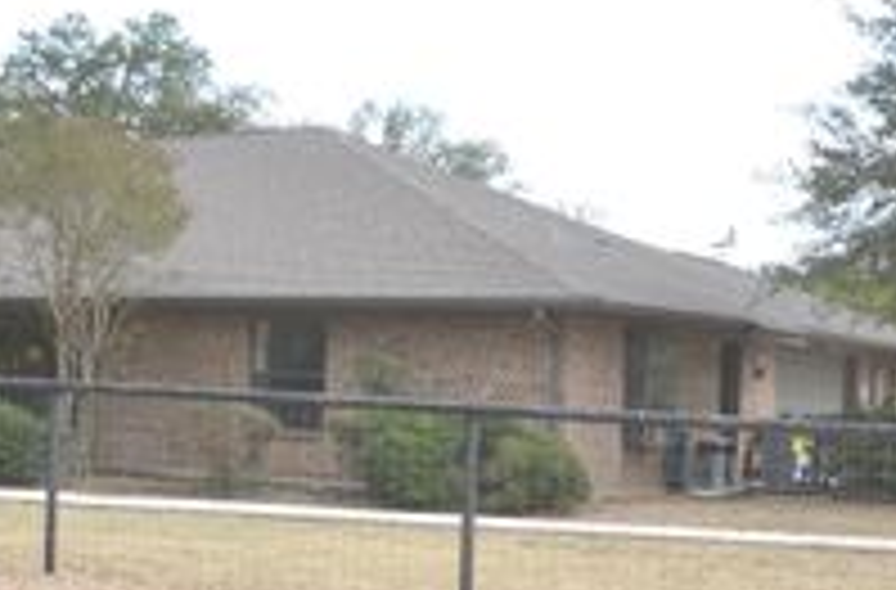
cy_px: 358
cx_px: 27
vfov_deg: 19.8
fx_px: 1686
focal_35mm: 68
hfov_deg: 28.2
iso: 100
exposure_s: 1/250
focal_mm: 18
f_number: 5.6
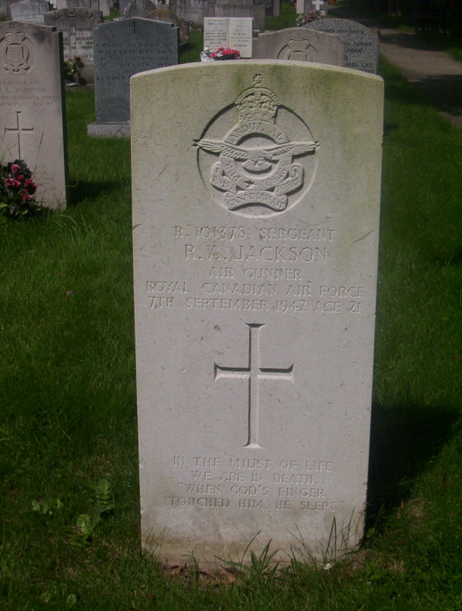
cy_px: 306
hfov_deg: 22.4
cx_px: 231
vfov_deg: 29.3
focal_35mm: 66
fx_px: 1168
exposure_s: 1/1701
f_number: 6.16
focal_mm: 8.74
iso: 100
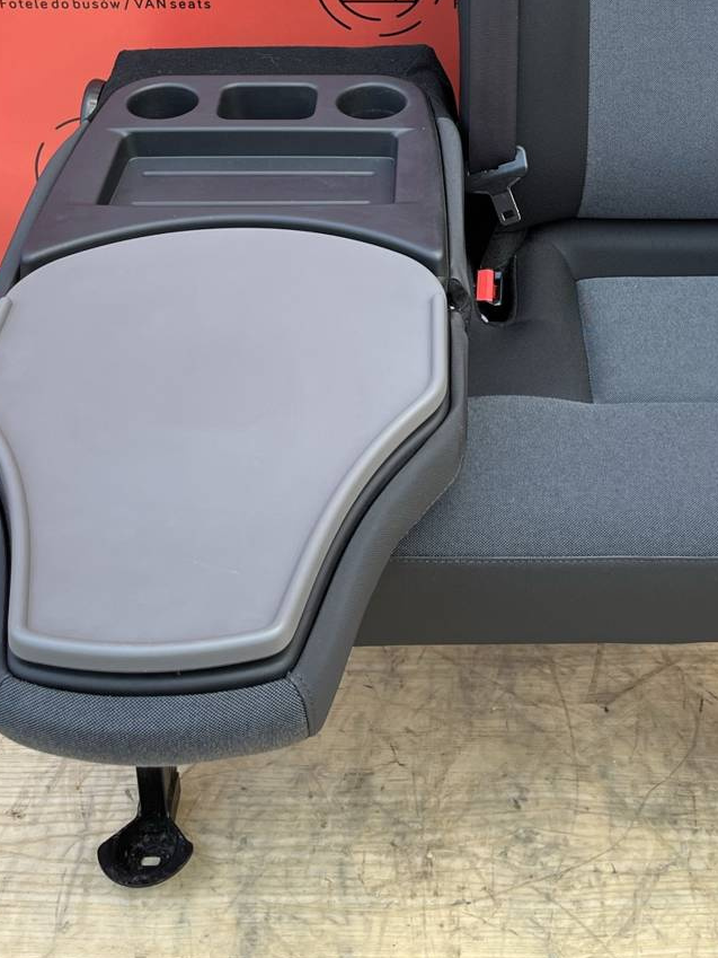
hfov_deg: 29.5
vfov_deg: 37.0
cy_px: 141
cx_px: 480
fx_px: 1355
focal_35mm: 49
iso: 50
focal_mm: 5.1
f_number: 1.6
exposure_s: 1/312
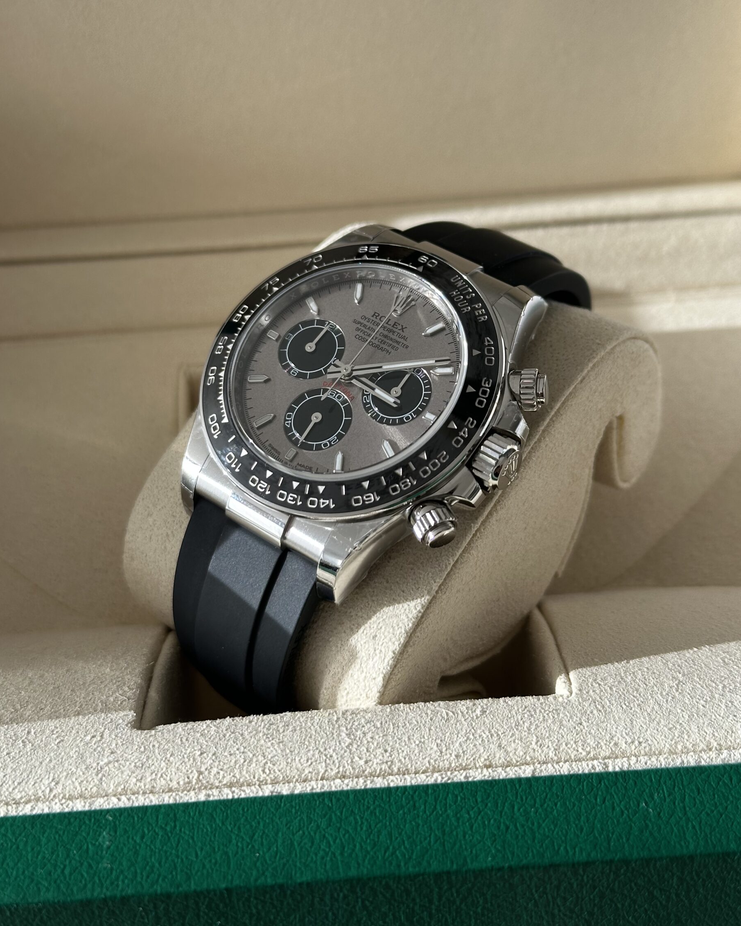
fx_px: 1453
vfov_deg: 35.3
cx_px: 370
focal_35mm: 53
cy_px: 412
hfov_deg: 28.6
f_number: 1.78
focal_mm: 6.86
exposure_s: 1/235
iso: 50
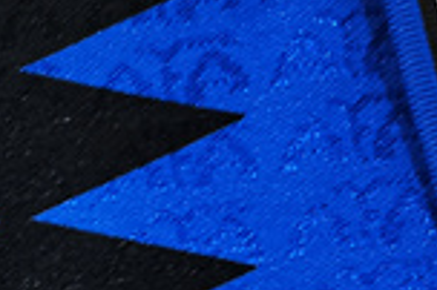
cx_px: -566
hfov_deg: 10.1
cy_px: 847
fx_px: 2207
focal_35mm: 182
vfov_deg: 6.8
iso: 125
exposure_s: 1/100
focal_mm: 5.58
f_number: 1.8
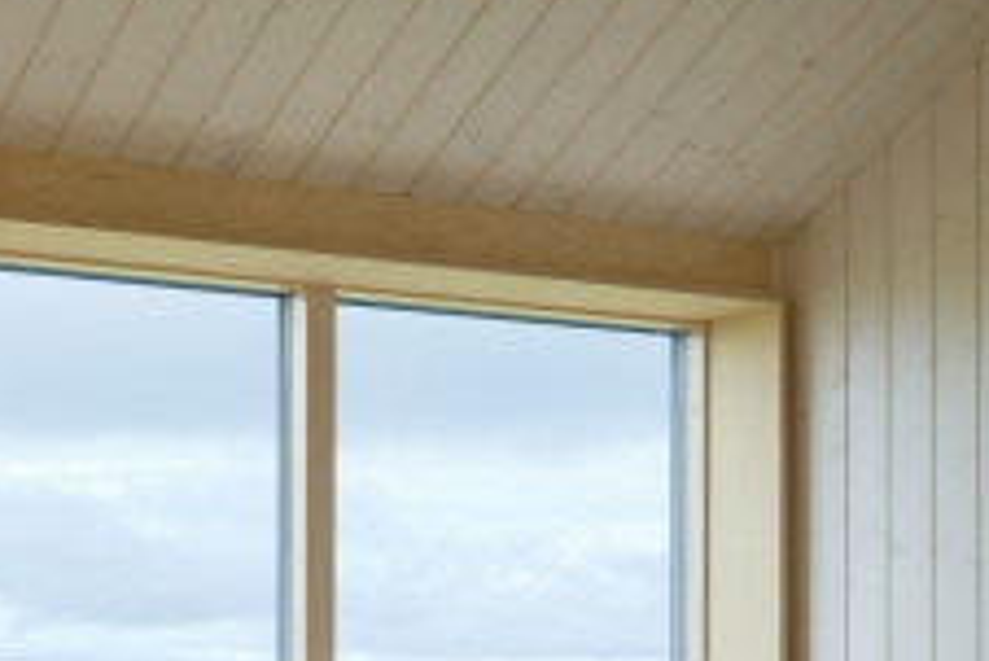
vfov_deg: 16.4
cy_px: 779
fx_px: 2199
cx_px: 219
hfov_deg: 25.0
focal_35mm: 80
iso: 160
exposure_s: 1/30
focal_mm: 36.9
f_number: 8
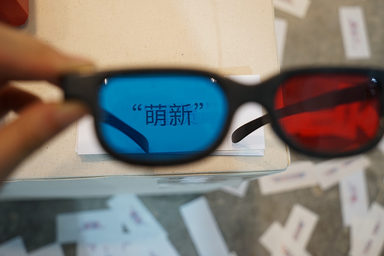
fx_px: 341
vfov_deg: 41.1
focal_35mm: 32
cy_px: 128
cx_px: 192
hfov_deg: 58.7
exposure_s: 1/40
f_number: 4
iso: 500
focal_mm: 32
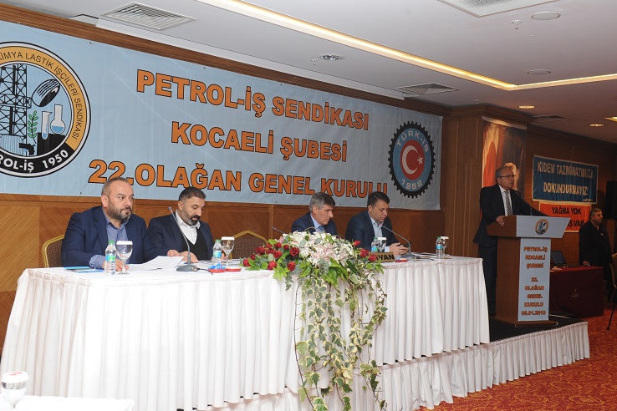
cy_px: 204
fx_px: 668
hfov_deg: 49.5
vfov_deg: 34.2
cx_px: 327
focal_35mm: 39
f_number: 8
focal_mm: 36
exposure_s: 1/60
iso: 1000
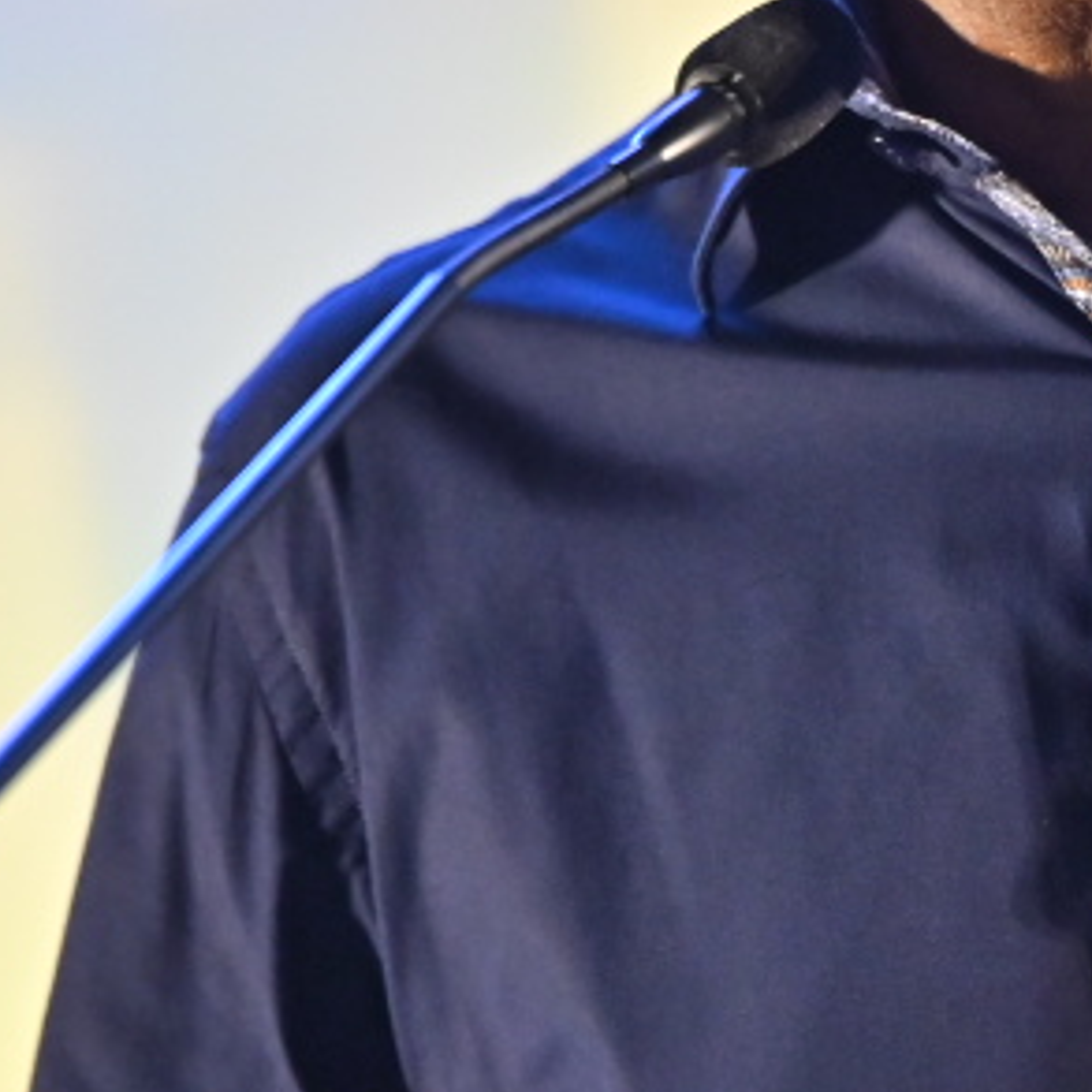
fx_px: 32657
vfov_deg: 1.9
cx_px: 1297
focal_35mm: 915
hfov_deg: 1.9
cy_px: 268
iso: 2000
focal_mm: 195
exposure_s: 1/200
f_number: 2.8
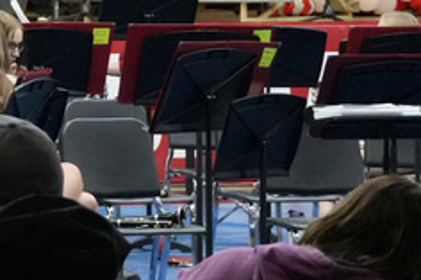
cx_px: -419
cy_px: -227
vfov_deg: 3.9
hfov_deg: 5.8
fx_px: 4034
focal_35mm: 345
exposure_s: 1/200
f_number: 5
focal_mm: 53
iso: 8000
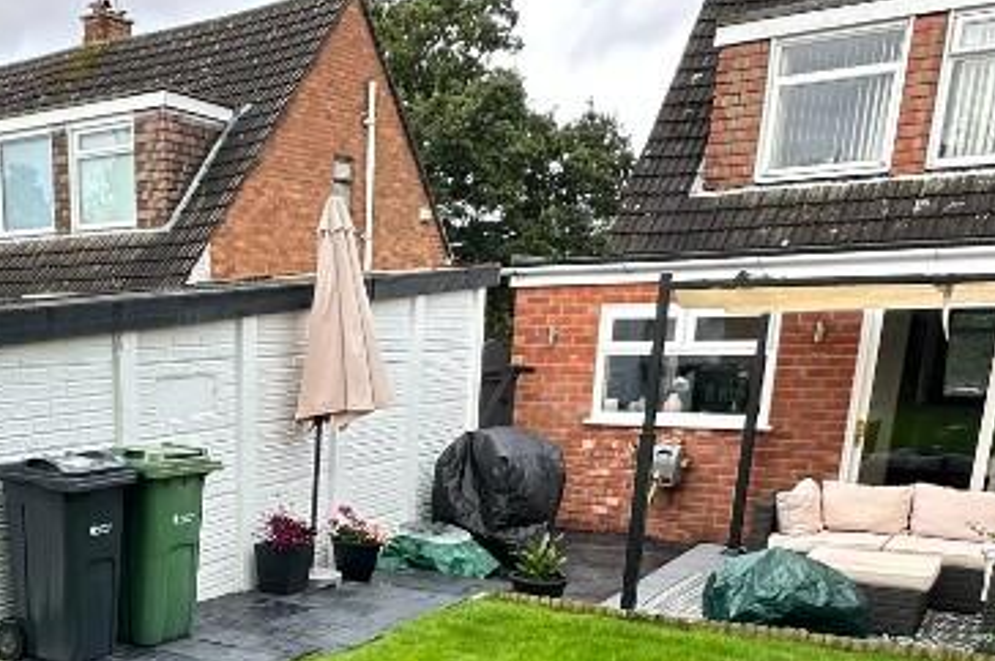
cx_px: 156
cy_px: 664
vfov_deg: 30.3
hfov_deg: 44.4
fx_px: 1132
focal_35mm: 41
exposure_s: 1/291
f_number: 2.2
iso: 40
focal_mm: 2.22
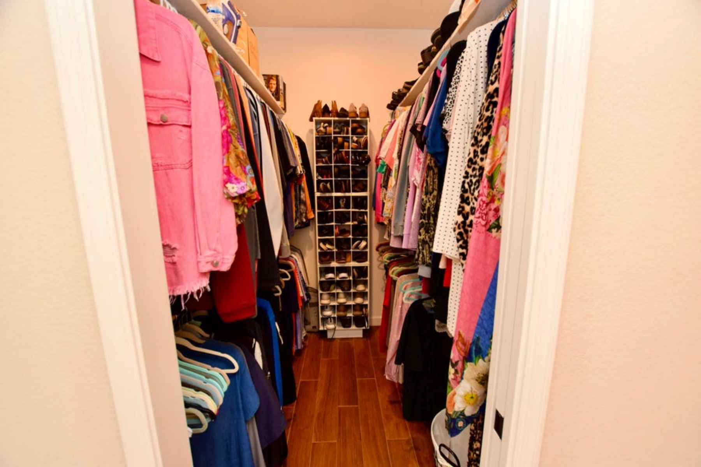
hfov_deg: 100.4
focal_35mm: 15
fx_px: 292
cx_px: 350
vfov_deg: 77.3
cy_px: 234
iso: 800
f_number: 5
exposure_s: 1/100
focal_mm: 10
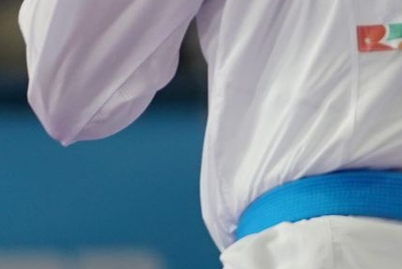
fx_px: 12626
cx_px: 539
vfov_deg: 1.2
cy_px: -94
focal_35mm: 1130
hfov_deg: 1.8
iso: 1000
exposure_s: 1/1000
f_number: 2.8
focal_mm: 178
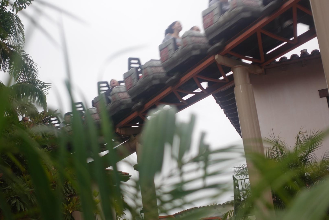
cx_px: 164
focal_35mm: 70
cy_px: 110
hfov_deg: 28.8
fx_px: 640
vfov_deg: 19.5
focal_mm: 25.7
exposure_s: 1/200
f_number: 2.8
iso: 125
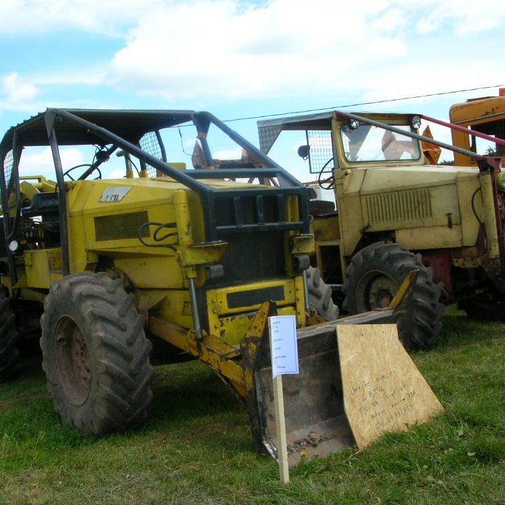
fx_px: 693
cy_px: 249
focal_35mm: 42
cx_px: 219
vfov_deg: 40.0
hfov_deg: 40.0
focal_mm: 5.8
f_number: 5.6
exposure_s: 1/162
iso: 50
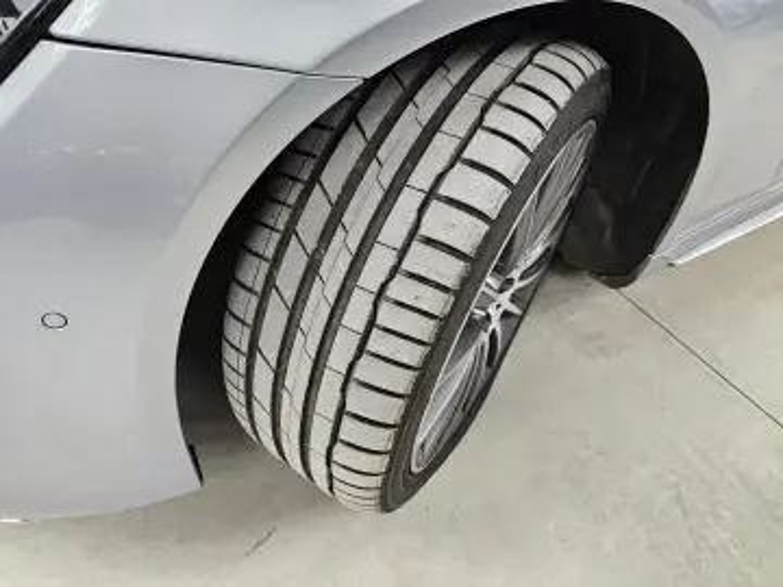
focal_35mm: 23
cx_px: 392
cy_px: 294
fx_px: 520
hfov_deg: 73.9
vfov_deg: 58.9
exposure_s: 1/100
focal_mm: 6.3
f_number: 1.7
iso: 400
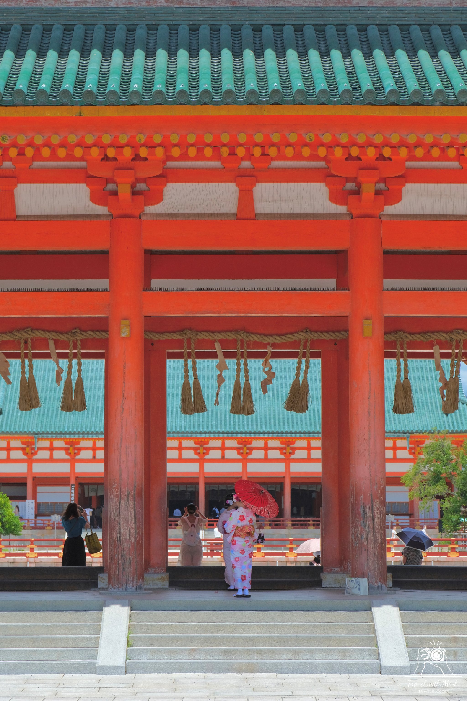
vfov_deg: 19.5
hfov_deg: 13.0
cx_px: 234
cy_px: 350
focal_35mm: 105
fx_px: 2043
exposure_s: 1/1400
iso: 800
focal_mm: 70
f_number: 7.1
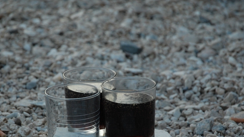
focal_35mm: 223
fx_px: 1441
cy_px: 109
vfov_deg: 5.4
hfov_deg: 9.7
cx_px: 102
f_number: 5.6
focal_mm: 105
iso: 400
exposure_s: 1/125
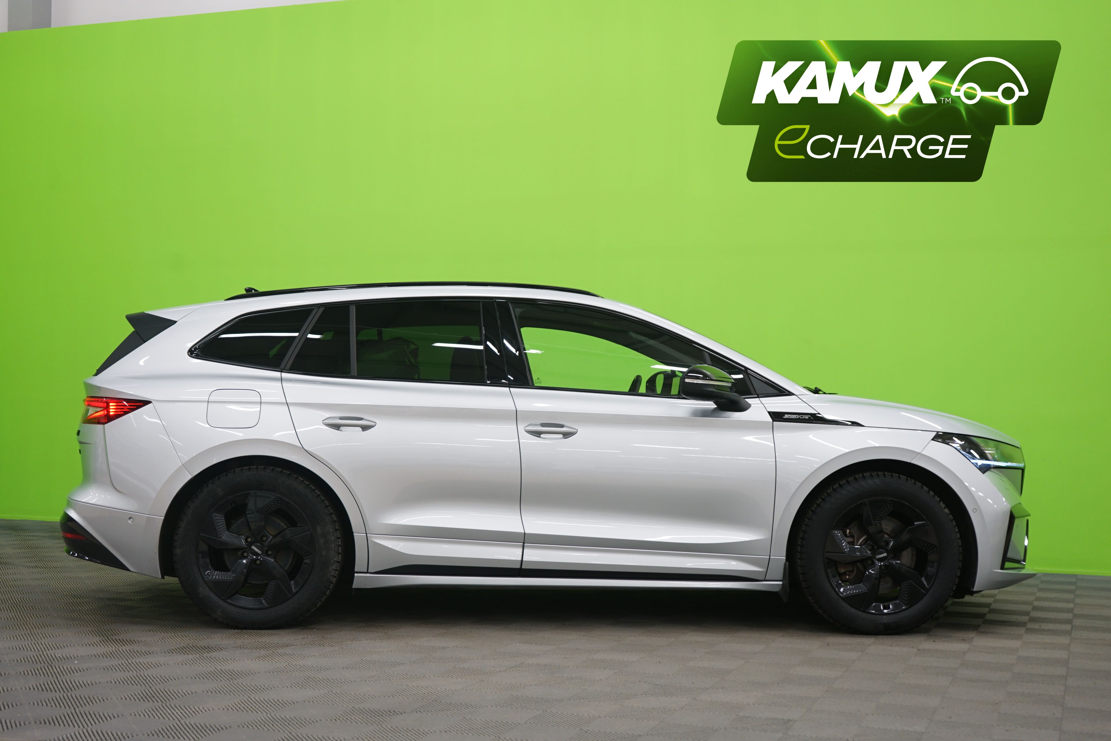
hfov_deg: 44.5
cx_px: 556
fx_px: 1358
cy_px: 370
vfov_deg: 30.5
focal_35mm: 44
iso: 400
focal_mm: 44
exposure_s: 1/10
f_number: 4.5
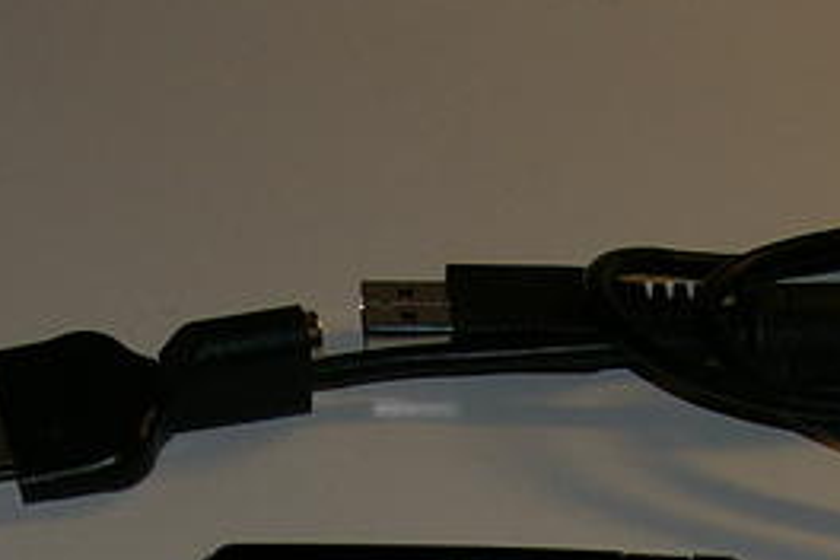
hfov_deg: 8.8
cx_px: 576
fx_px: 5468
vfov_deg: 5.7
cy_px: 1204
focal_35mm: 234
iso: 200
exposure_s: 1/180
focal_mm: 33
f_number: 4
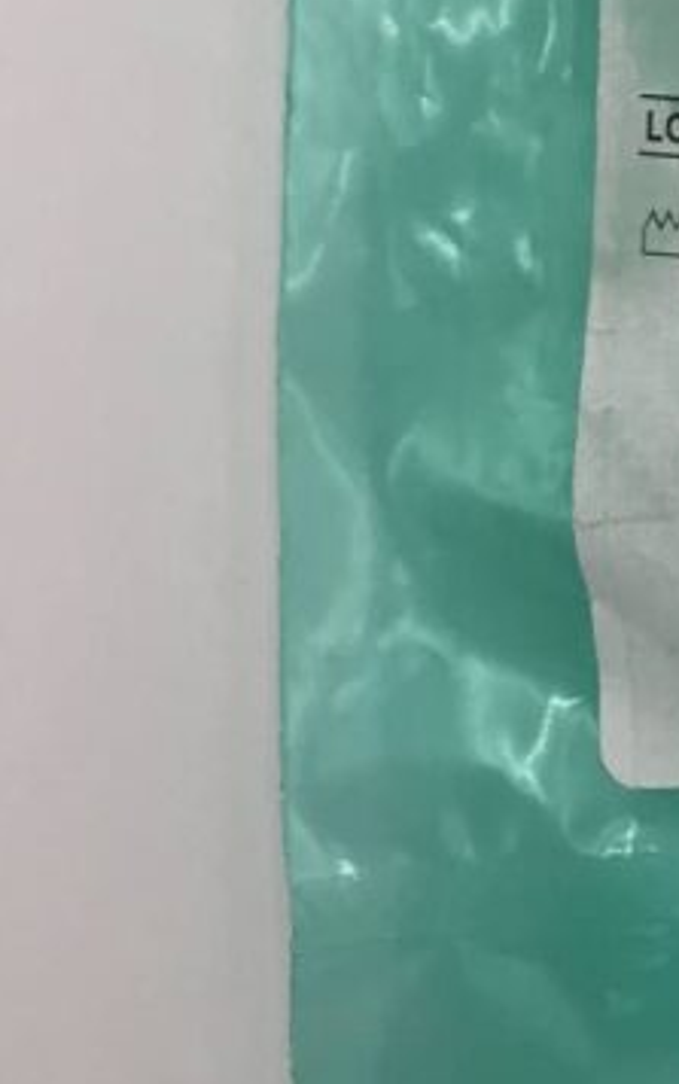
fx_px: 3784
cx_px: 1595
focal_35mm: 128
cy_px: -365
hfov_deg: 9.2
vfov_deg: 15.4
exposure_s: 1/175
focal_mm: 3.99
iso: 20
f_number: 1.8
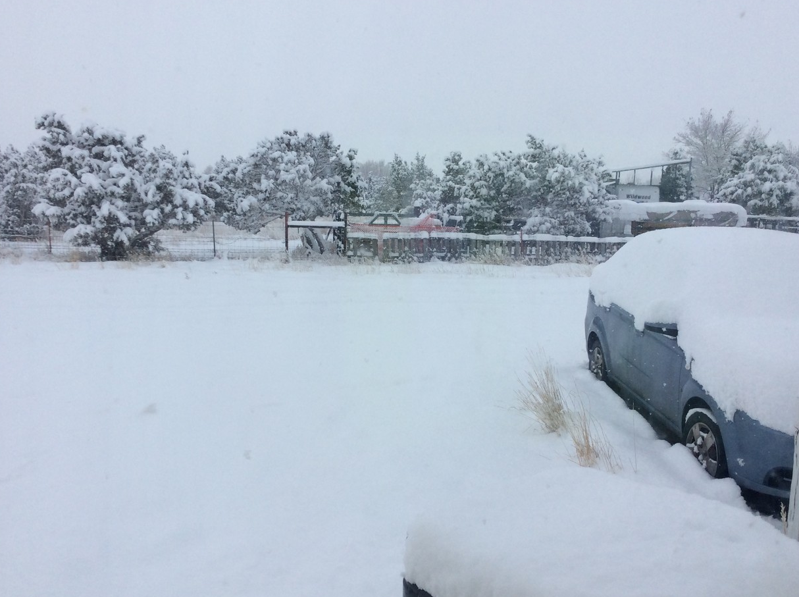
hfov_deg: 52.7
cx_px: 407
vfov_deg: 40.6
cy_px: 321
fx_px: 807
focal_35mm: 35
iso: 32
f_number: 2.4
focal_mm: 3.3
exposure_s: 1/1395
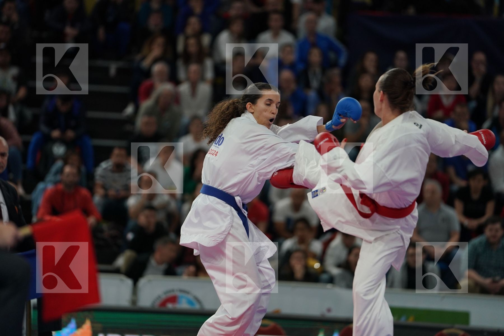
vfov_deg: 6.9
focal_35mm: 200
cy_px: 168
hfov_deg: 10.3
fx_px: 2800
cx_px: 252
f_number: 2.8
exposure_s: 1/1000
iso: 1250
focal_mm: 200
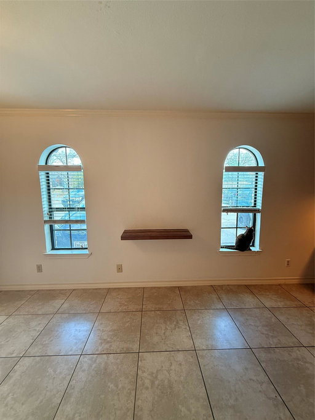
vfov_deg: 102.1
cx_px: 158
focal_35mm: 14
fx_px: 170
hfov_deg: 85.7
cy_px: 210
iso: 250
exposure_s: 1/120
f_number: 2.2
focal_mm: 2.22
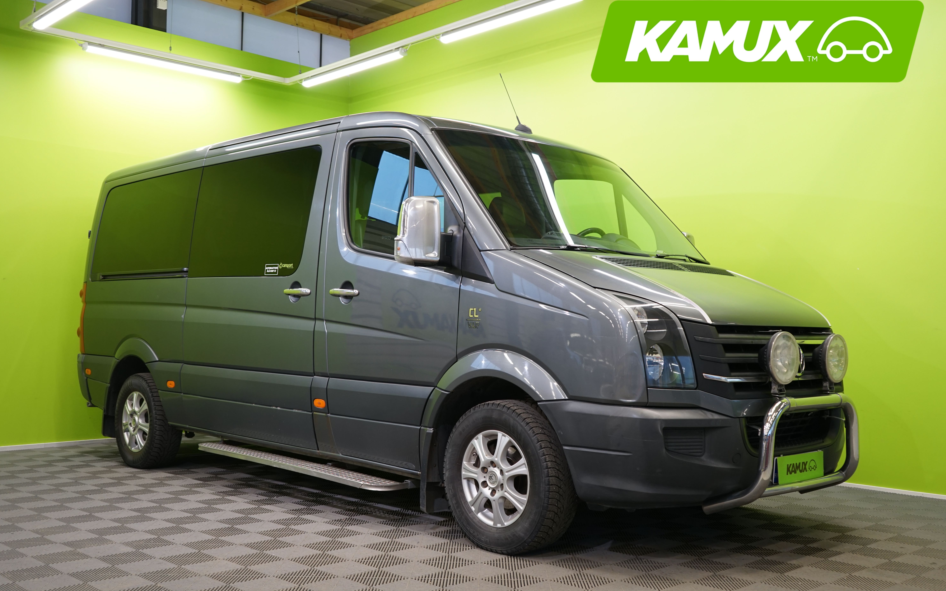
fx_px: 928
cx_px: 471
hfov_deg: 54.0
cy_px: 288
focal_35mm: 36
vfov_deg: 35.3
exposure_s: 1/30
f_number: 4.5
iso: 500
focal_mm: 35
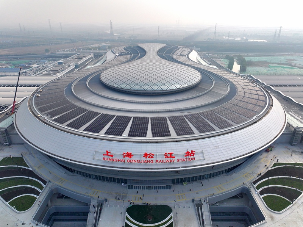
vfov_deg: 56.8
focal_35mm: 24
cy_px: 114
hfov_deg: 71.6
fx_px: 210
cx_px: 152
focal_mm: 12.29
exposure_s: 1/2000
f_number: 2.8
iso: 100
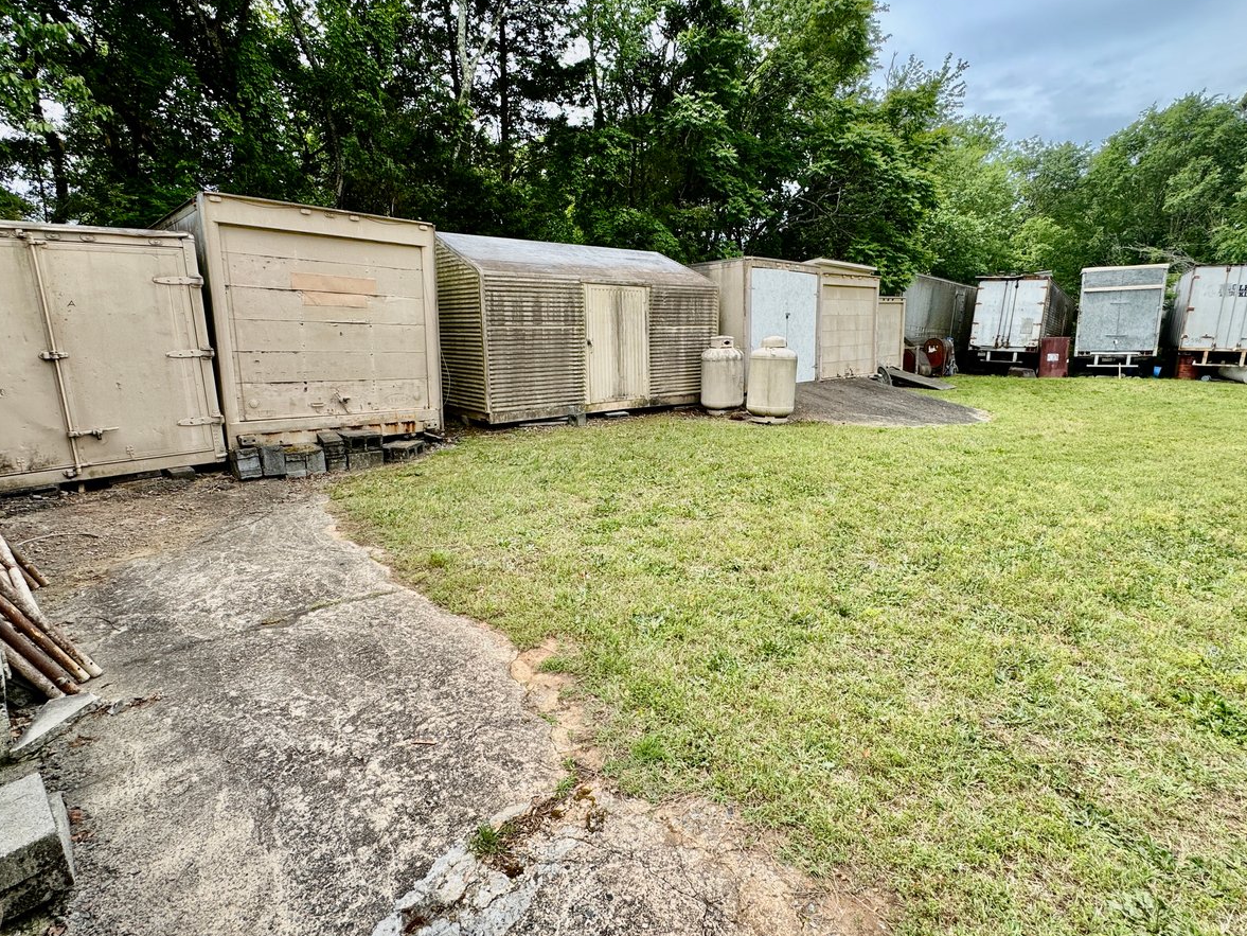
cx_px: 640
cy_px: 467
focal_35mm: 18
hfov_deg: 87.7
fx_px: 648
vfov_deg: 71.6
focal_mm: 2.22
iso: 40
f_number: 2.2
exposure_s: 1/796
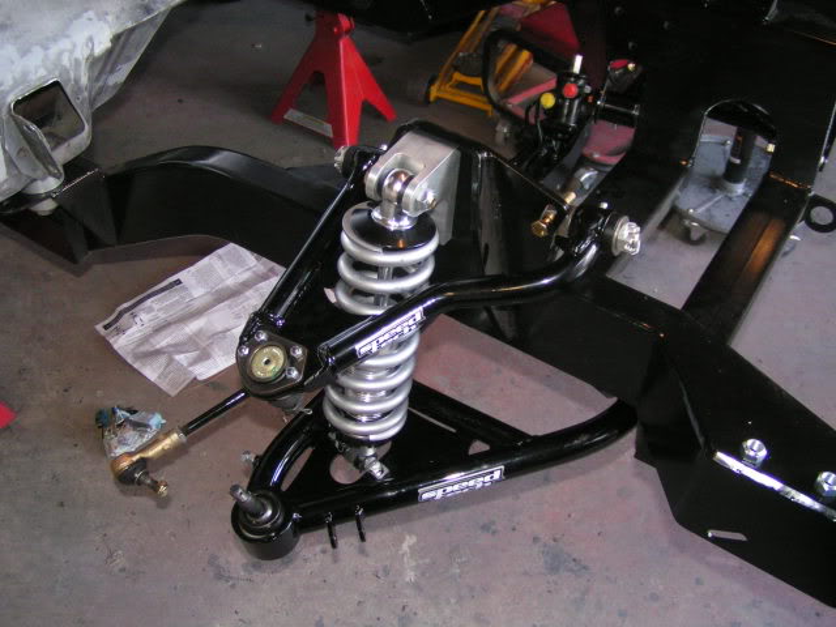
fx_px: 918
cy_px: 314
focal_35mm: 38
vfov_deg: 37.7
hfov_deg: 49.0
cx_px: 418
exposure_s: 1/40
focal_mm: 5.8
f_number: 2.8
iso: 200
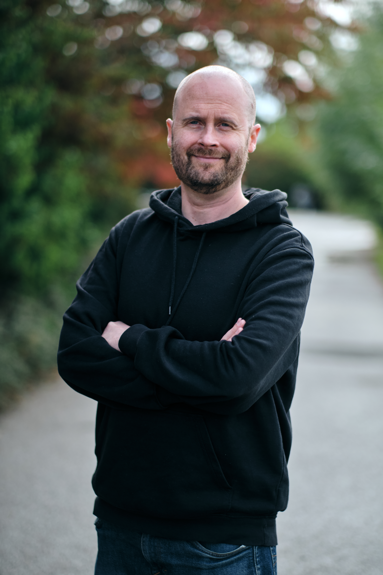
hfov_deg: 16.3
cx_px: 192
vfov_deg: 24.2
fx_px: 1340
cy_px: 288
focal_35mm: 84
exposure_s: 1/8000
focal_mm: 56
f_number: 1.4
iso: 400
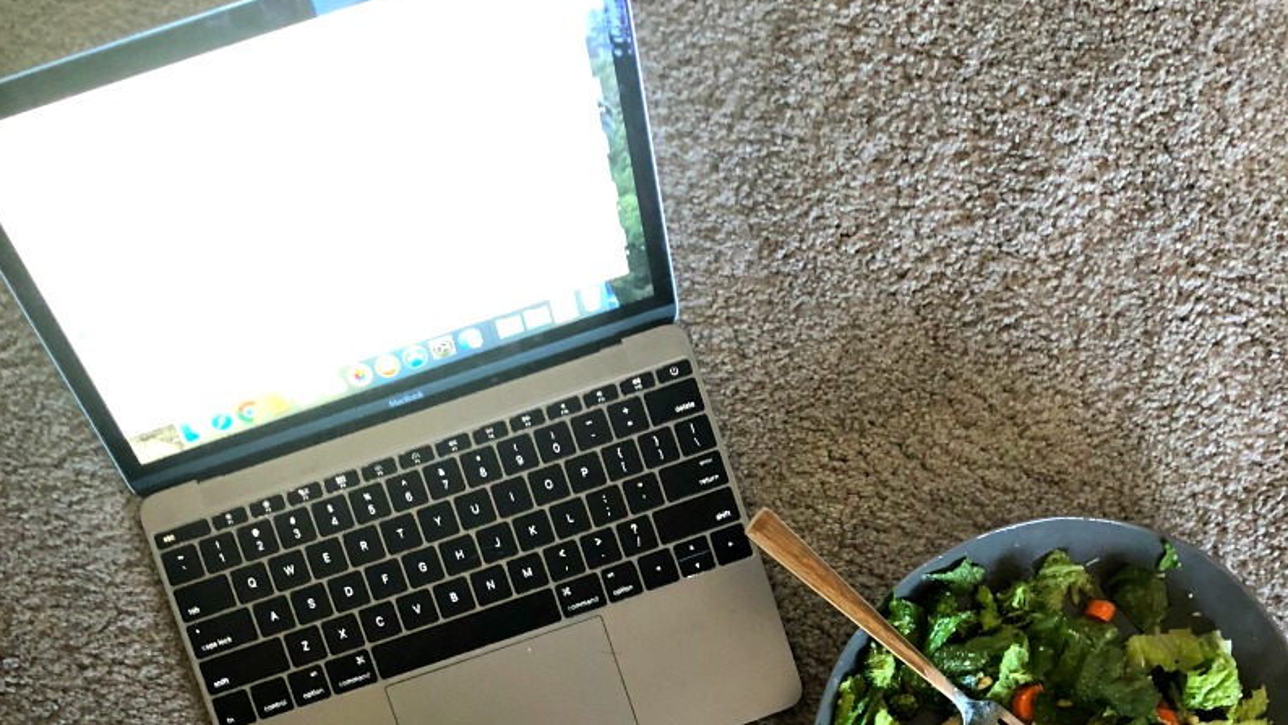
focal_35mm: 41
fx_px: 1401
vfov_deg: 26.3
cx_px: 641
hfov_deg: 49.4
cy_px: 841
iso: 100
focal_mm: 3.99
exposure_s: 1/13
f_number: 1.8
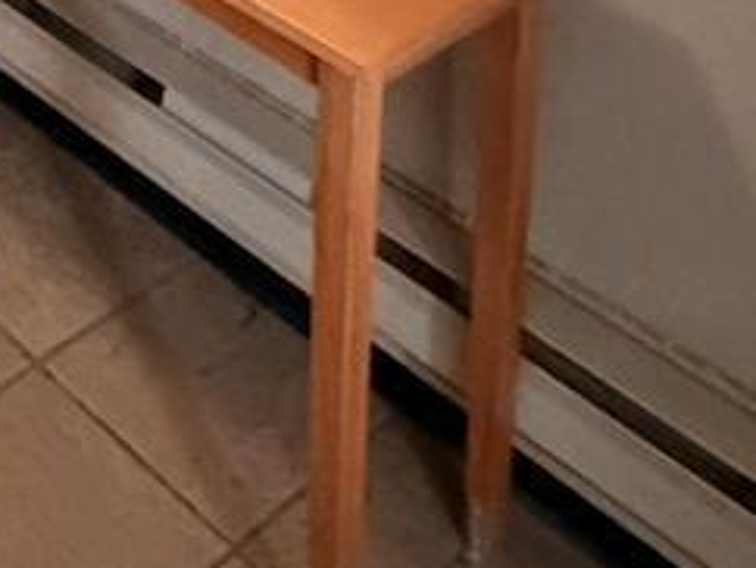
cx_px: -94
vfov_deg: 14.2
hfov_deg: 24.4
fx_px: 1618
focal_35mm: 74
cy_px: -758
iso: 1000
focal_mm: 2.22
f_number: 2.2
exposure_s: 1/40
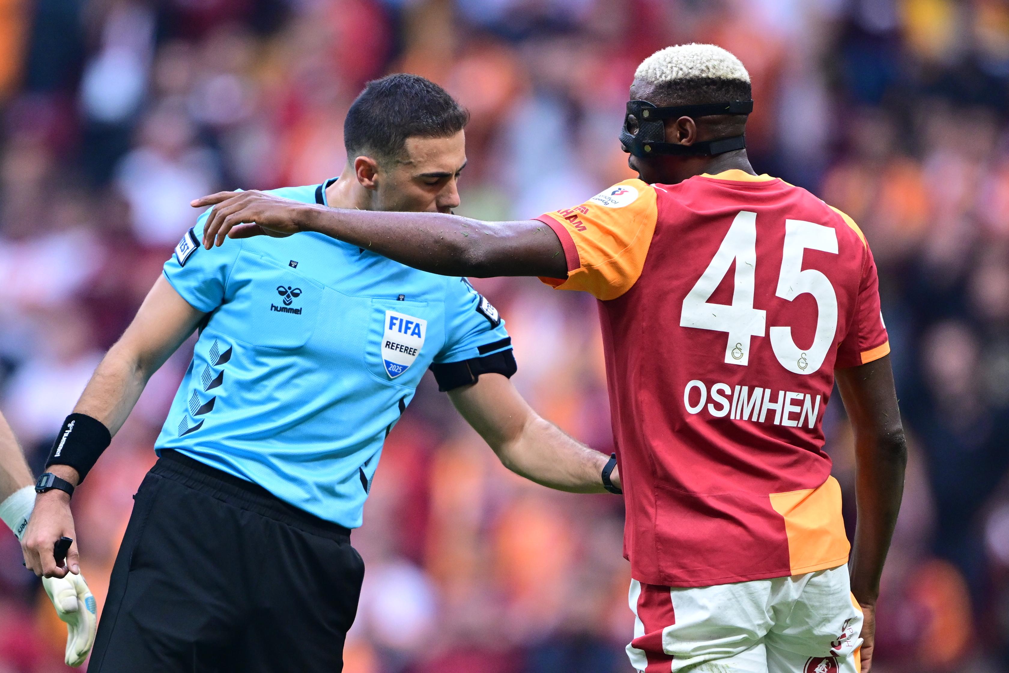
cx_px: 504
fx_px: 16815
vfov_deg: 2.3
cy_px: 336
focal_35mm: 600
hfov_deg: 3.4
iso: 2000
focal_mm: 400
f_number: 2.8
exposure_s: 1/1600
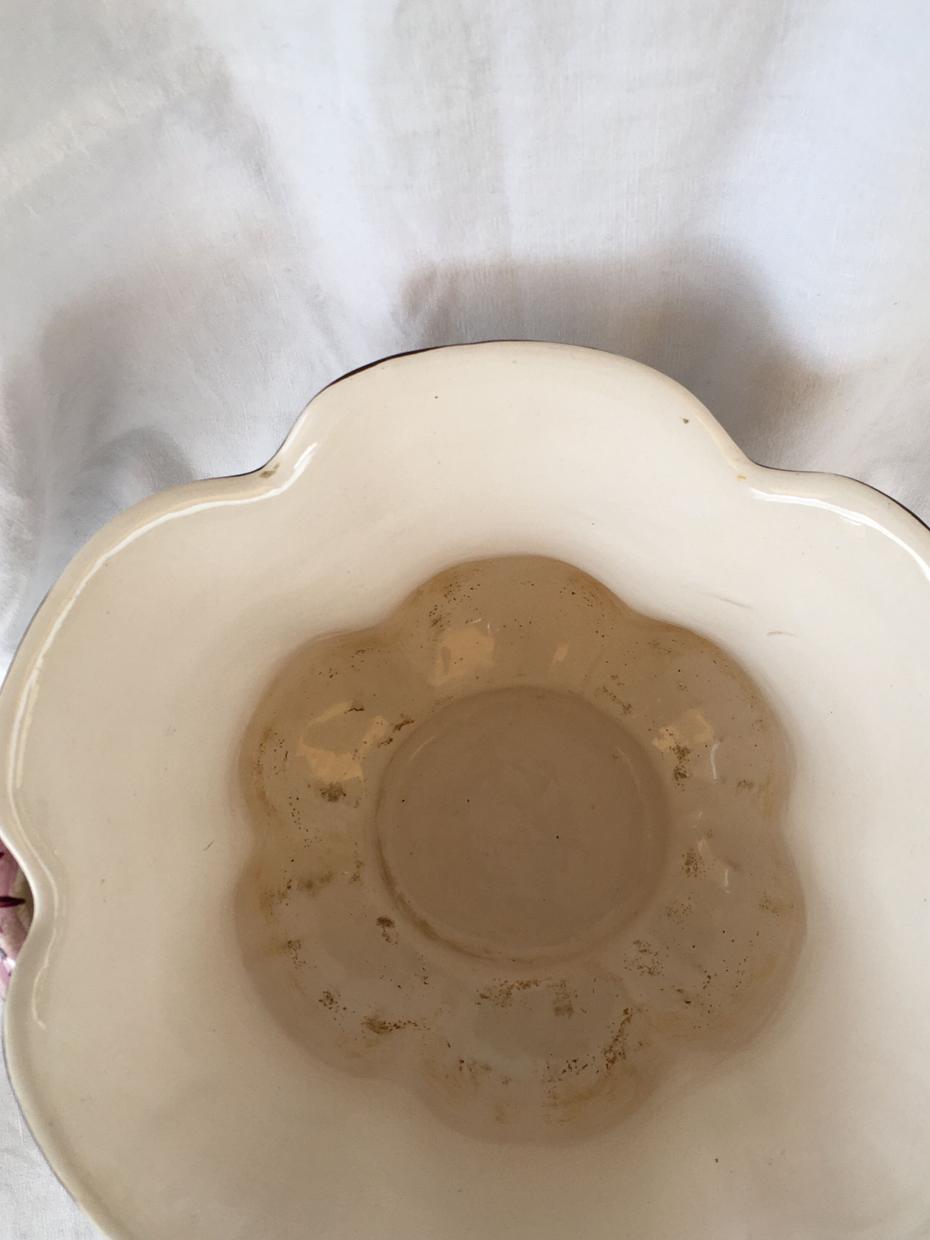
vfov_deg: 51.2
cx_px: 524
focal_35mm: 36
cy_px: 710
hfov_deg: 39.6
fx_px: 1290
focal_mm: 4.15
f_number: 2.2
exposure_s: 1/513
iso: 25
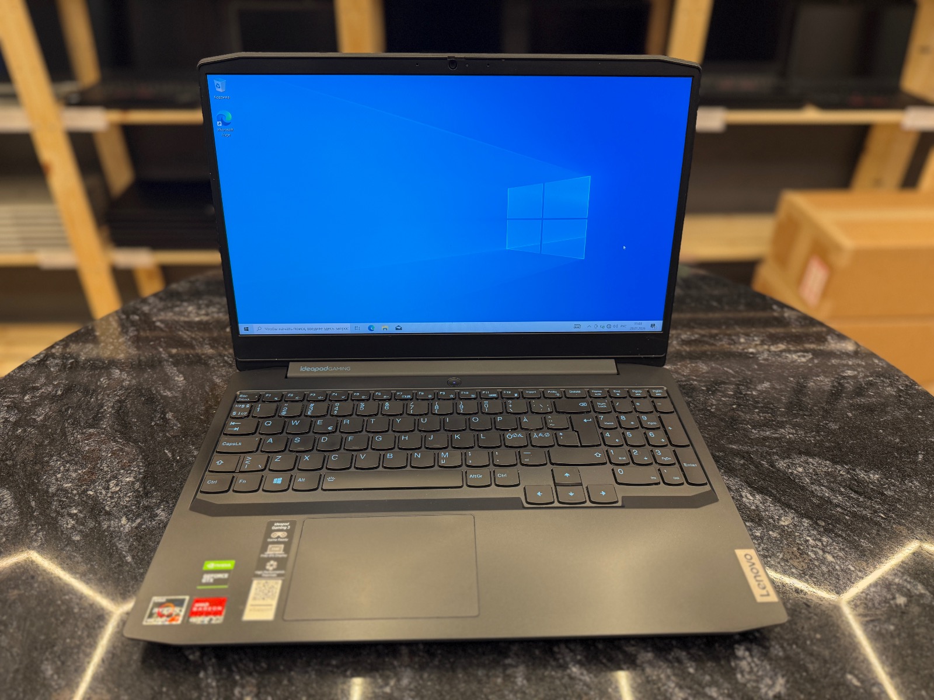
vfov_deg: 56.8
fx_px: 648
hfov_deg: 71.6
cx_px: 467
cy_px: 350
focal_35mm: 24
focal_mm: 6.76
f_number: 1.78
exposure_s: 1/101
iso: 200
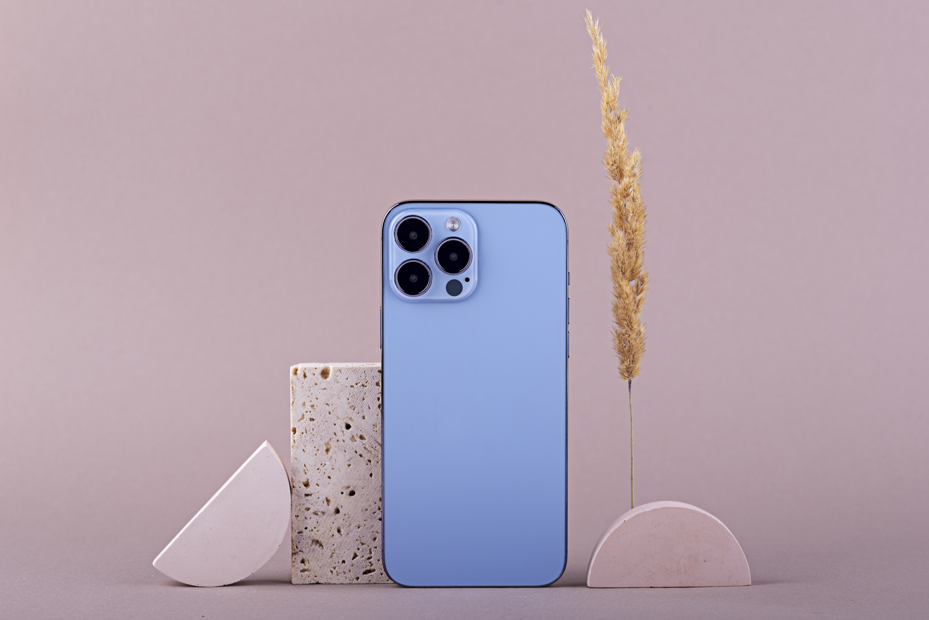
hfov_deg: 19.4
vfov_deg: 13.1
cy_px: 310
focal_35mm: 105
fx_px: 2710
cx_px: 464
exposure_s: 1/100
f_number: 10
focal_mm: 105
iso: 100
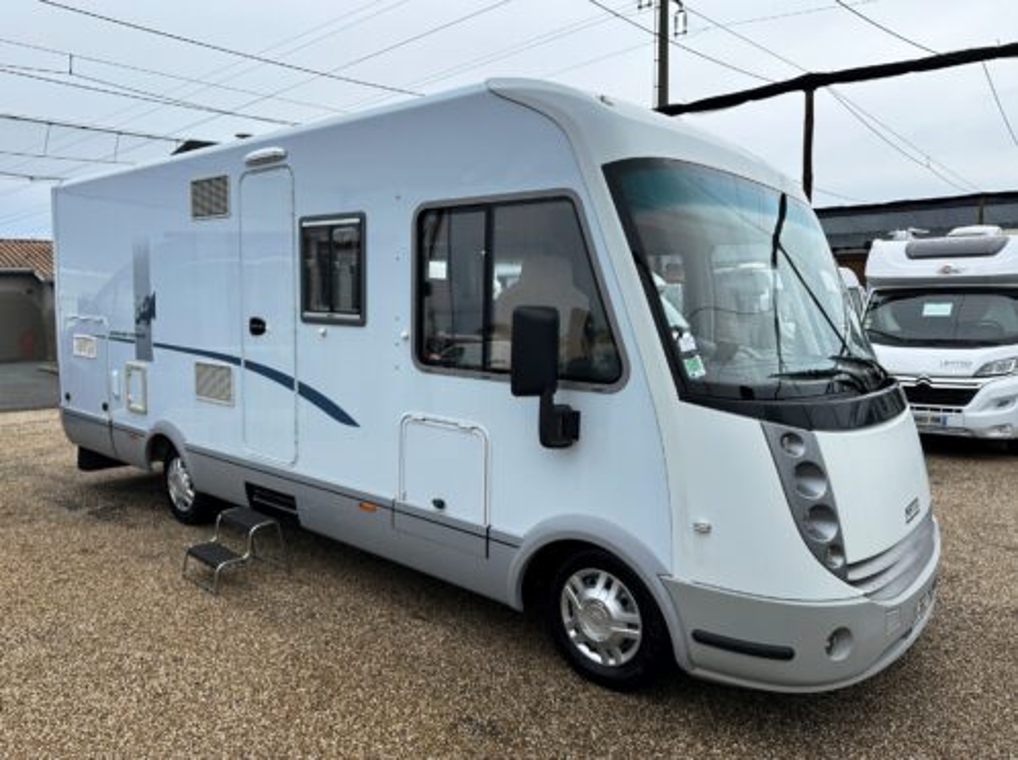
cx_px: 509
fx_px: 705
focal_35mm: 24
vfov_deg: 56.7
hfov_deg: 71.7
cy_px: 380
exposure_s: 1/989
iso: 80
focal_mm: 6.86
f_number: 1.78
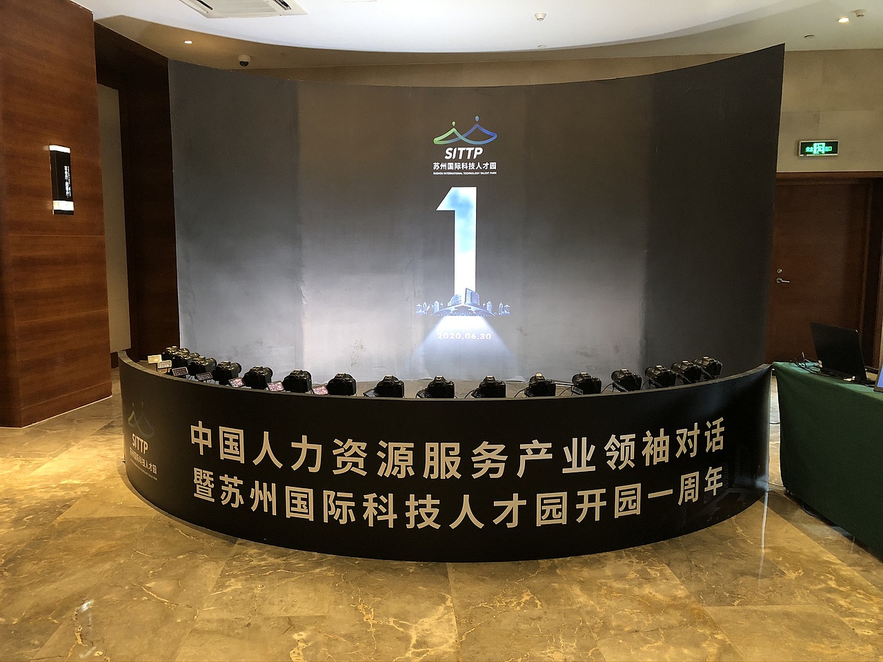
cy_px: 331
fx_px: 714
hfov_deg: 63.4
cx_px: 442
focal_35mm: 28
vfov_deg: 49.7
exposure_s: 1/17
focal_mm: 3.99
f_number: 1.8
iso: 100
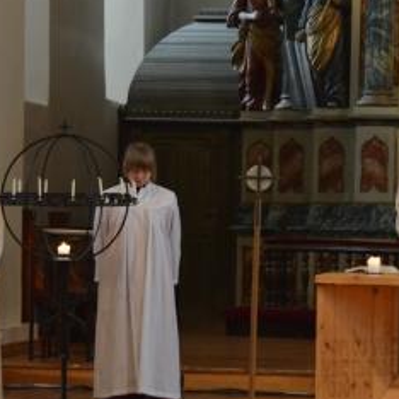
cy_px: 214
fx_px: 2478
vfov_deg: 9.2
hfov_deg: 9.2
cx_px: 225
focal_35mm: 190
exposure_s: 1/50
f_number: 5
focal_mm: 78
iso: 3200
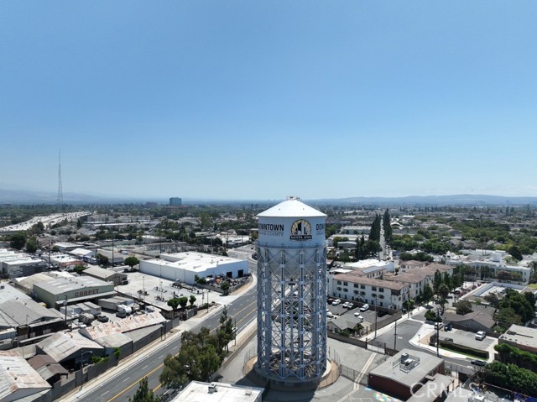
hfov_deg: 71.6
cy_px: 201
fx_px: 372
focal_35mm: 24
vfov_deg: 56.8
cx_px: 268
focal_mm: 12.29
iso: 100
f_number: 2.8
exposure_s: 1/640
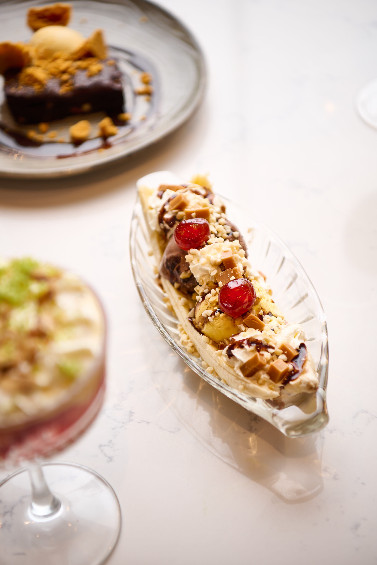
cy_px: 282
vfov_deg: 28.8
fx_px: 1099
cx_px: 188
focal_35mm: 70
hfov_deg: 19.5
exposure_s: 1/200
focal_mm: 70
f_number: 3.5
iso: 80
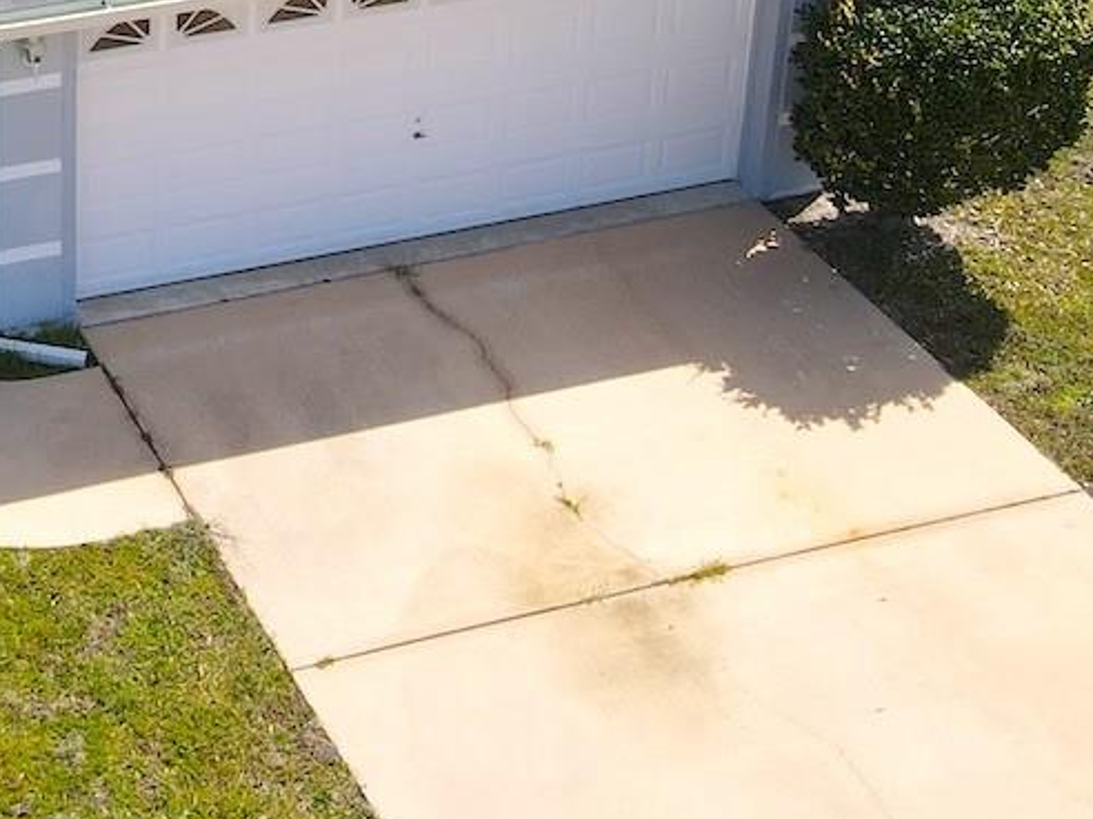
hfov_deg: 23.5
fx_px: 2463
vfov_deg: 17.7
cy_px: -233
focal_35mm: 78
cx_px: -113
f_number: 2.8
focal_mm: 4.5
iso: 100
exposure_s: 1/640
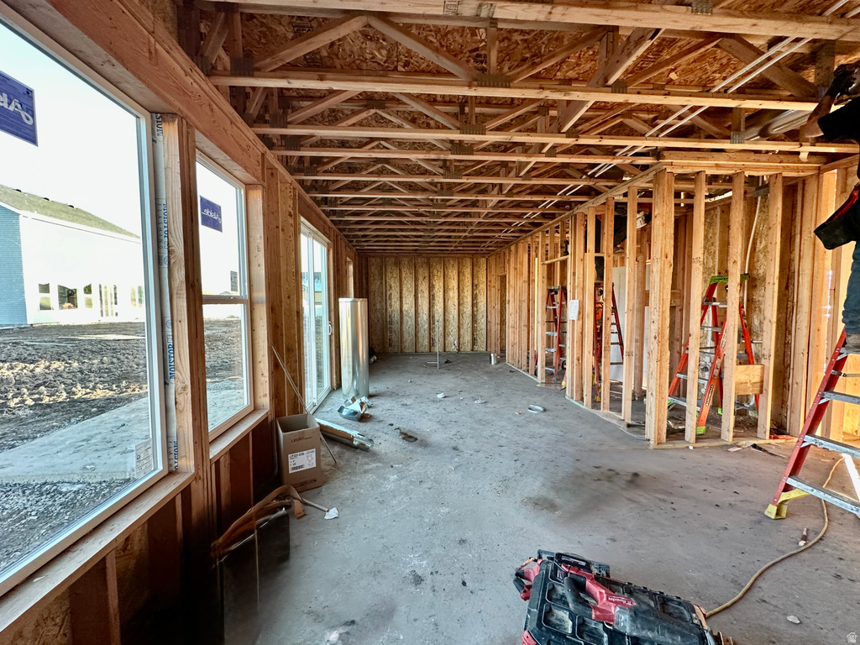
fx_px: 348
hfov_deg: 102.1
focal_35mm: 14
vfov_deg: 85.7
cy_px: 322
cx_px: 430
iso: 250
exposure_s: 1/99
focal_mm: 2.22
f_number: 2.2
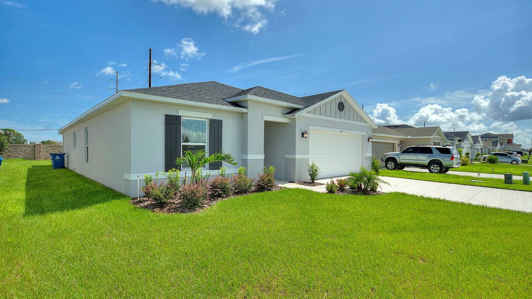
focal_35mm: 16
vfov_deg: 67.1
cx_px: 265
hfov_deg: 99.4
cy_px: 147
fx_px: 226
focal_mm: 10
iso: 100
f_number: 4.5
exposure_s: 1/640
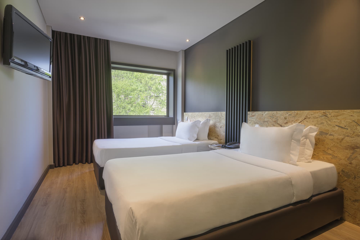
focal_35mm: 19
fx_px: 190
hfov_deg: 86.9
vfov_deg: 64.5
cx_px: 180
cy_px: 120
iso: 100
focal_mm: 19
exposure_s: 1/3
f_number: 9
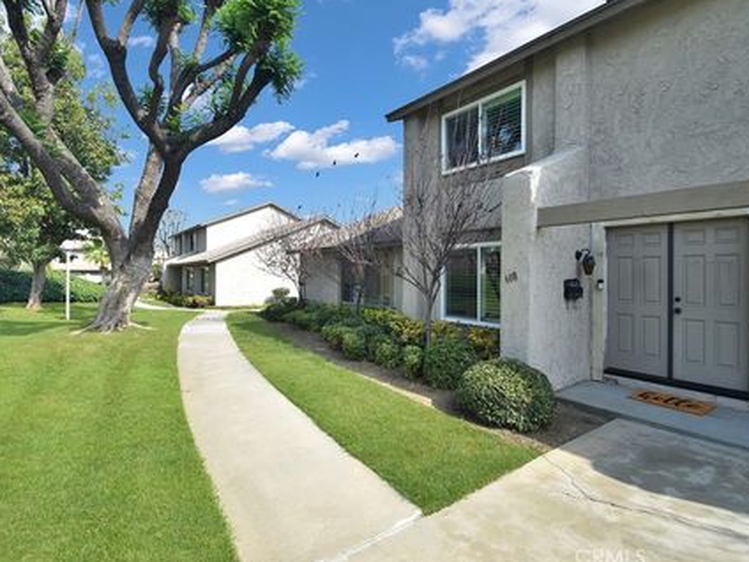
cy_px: 275
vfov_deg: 74.7
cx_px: 353
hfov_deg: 90.9
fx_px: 368
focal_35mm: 17
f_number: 8
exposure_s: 1/500
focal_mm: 10
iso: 360
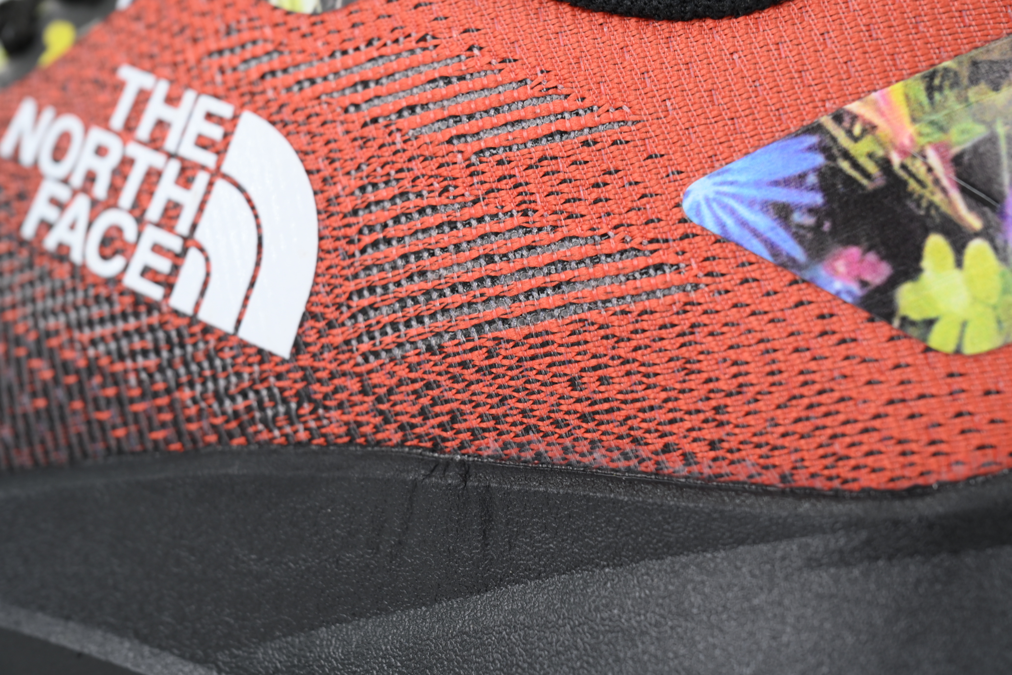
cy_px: 338
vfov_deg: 13.4
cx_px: 506
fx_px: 2867
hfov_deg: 20.0
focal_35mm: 102
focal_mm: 102
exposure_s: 1/100
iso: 400
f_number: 9
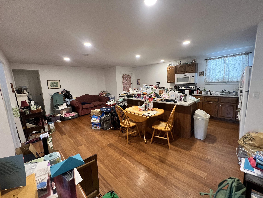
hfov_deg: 106.2
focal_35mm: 13
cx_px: 132
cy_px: 99
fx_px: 99
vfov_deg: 89.9
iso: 250
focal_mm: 1.57
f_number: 1.8
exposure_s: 1/60
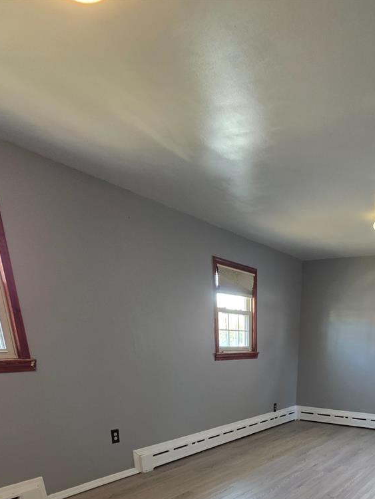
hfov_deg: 51.3
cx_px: 271
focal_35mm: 26
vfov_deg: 53.3
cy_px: 497
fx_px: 375
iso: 250
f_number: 1.9
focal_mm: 2.2
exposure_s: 1/60
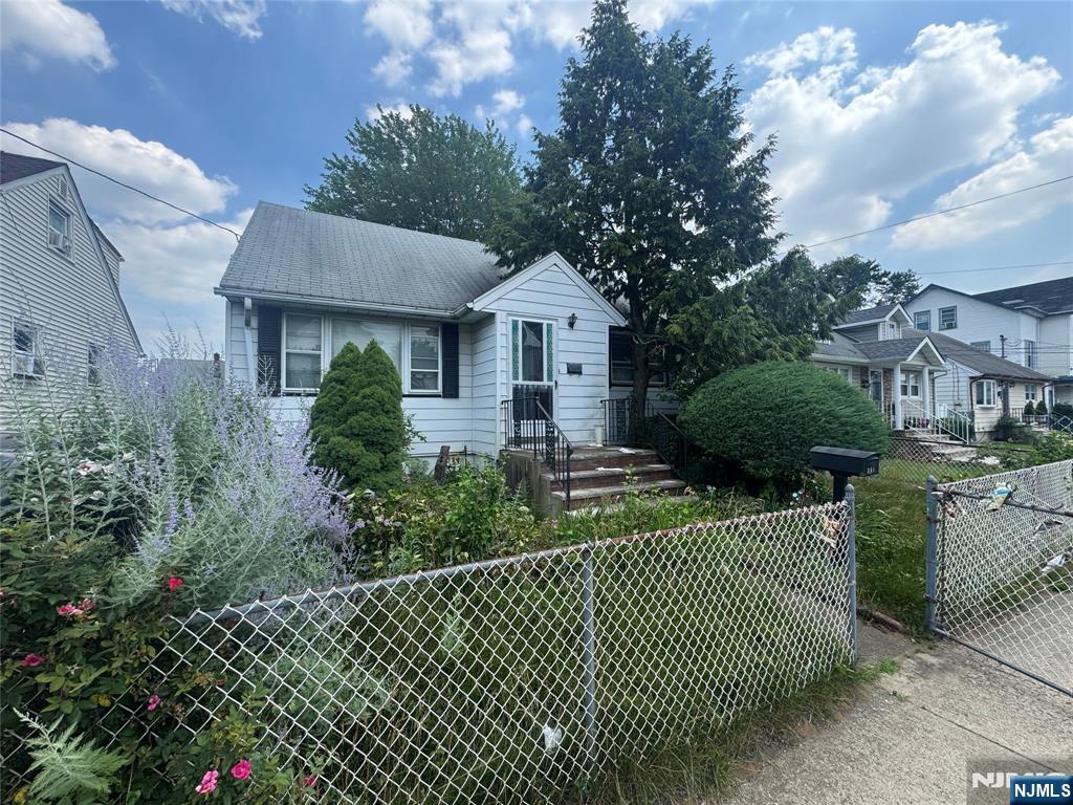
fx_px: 434
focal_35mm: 14
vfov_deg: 85.7
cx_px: 536
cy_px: 402
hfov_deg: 102.1
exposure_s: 1/596
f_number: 2.2
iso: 40
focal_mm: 2.22
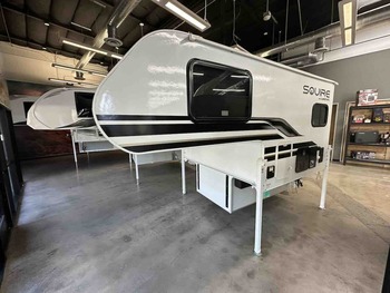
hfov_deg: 102.0
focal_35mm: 14
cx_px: 195
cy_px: 146
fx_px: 158
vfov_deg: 85.7
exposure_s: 1/120
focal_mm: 2.22
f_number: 2.2
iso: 200
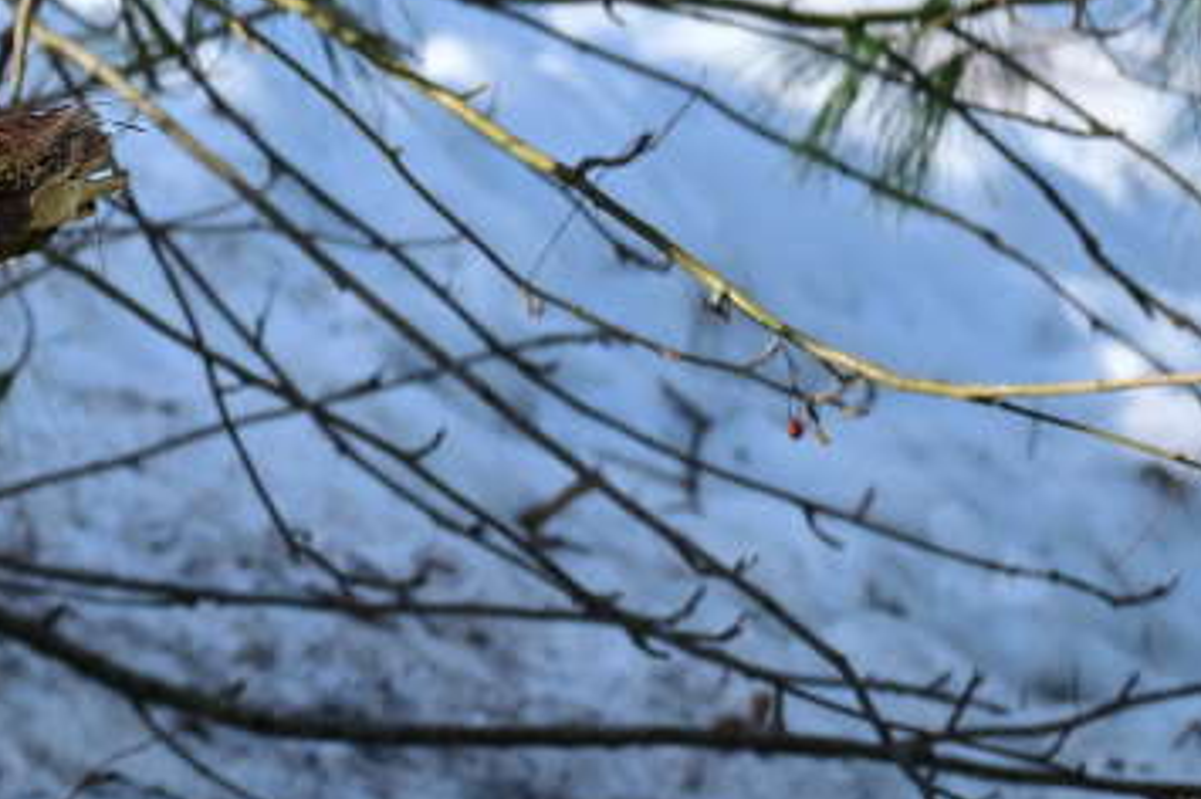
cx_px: -754
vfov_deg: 1.1
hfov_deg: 1.6
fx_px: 42295
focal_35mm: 1269
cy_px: -190
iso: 180
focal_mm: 250
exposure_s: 1/200
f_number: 6.3
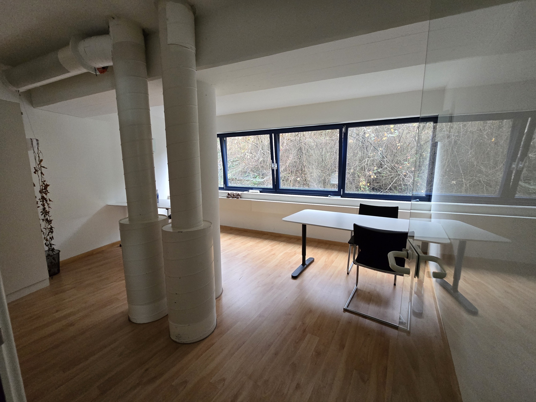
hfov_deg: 106.2
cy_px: 201
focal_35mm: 13
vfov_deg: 89.9
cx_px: 268
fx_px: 201
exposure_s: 1/50
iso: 500
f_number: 2.2
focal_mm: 2.2
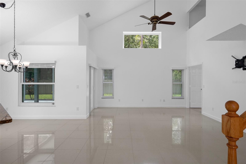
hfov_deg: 86.9
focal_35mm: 19
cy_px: 82
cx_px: 123
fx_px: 130
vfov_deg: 64.5
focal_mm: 19
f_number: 8
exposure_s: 1/50
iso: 400
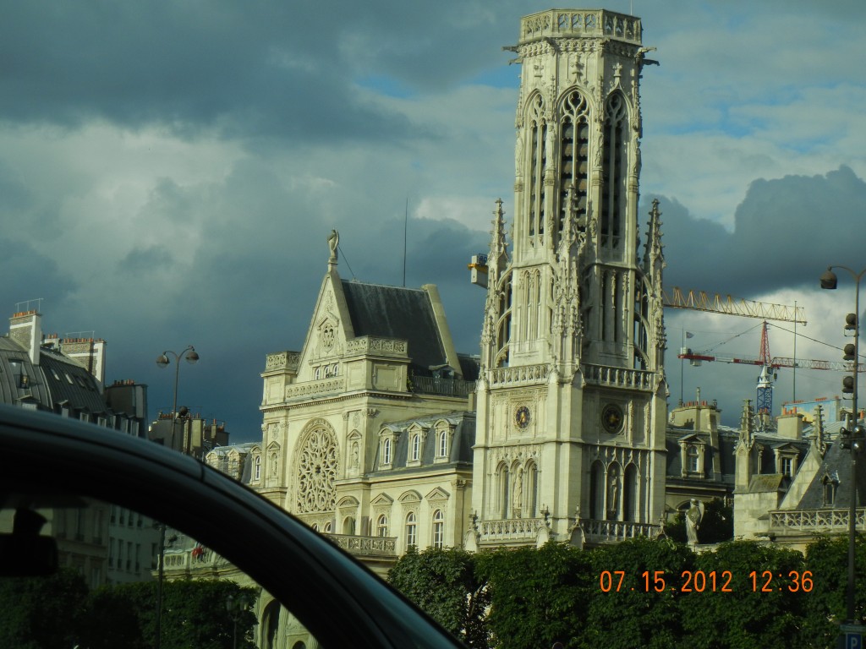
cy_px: 324
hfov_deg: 17.0
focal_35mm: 116
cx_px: 433
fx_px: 2902
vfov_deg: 12.8
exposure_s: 1/1000
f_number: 4.6
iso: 160
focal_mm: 20.9
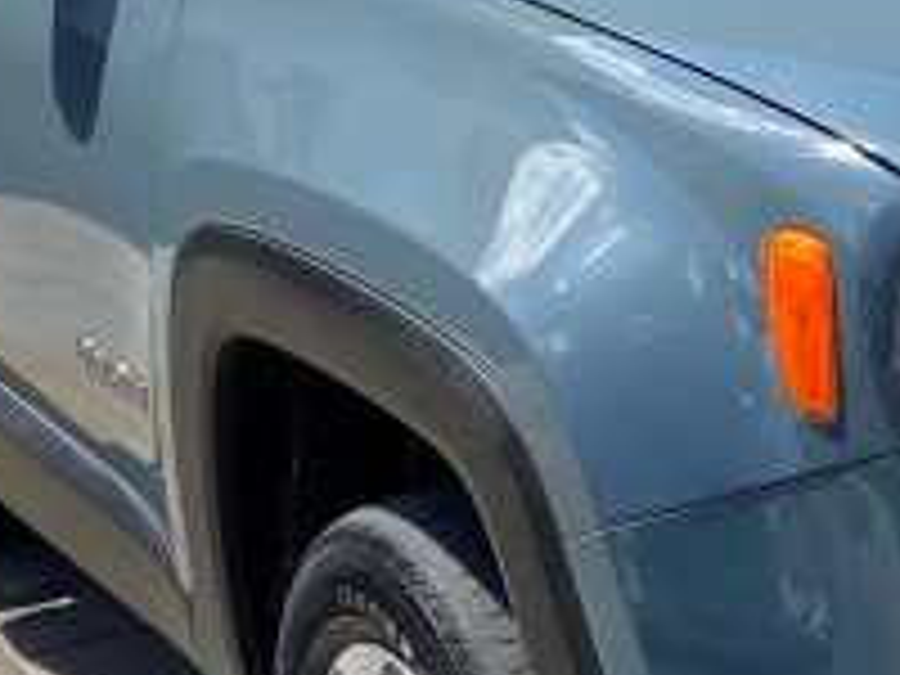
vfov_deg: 11.1
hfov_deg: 14.4
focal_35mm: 133
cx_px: 1084
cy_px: 387
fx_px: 3458
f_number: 1.8
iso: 32
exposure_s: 1/1364
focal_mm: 4.25
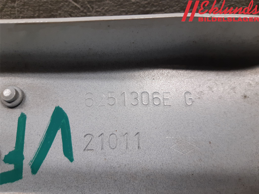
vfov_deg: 53.1
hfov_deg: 67.3
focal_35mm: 26
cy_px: 97
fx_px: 195
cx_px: 130
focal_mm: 3.93
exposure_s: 1/50
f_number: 1.7
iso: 100
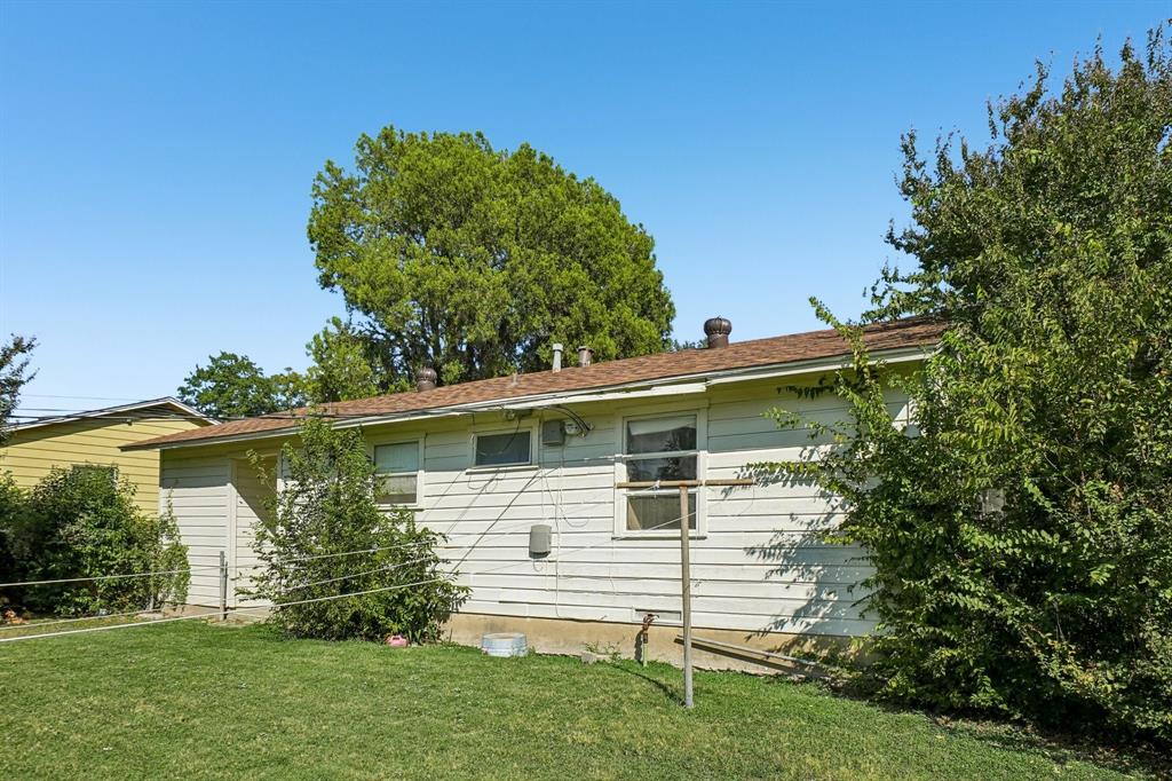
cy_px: 390
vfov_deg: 57.2
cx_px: 586
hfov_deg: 78.6
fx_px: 716
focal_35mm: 22
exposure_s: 1/1600
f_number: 8
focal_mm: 15
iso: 400
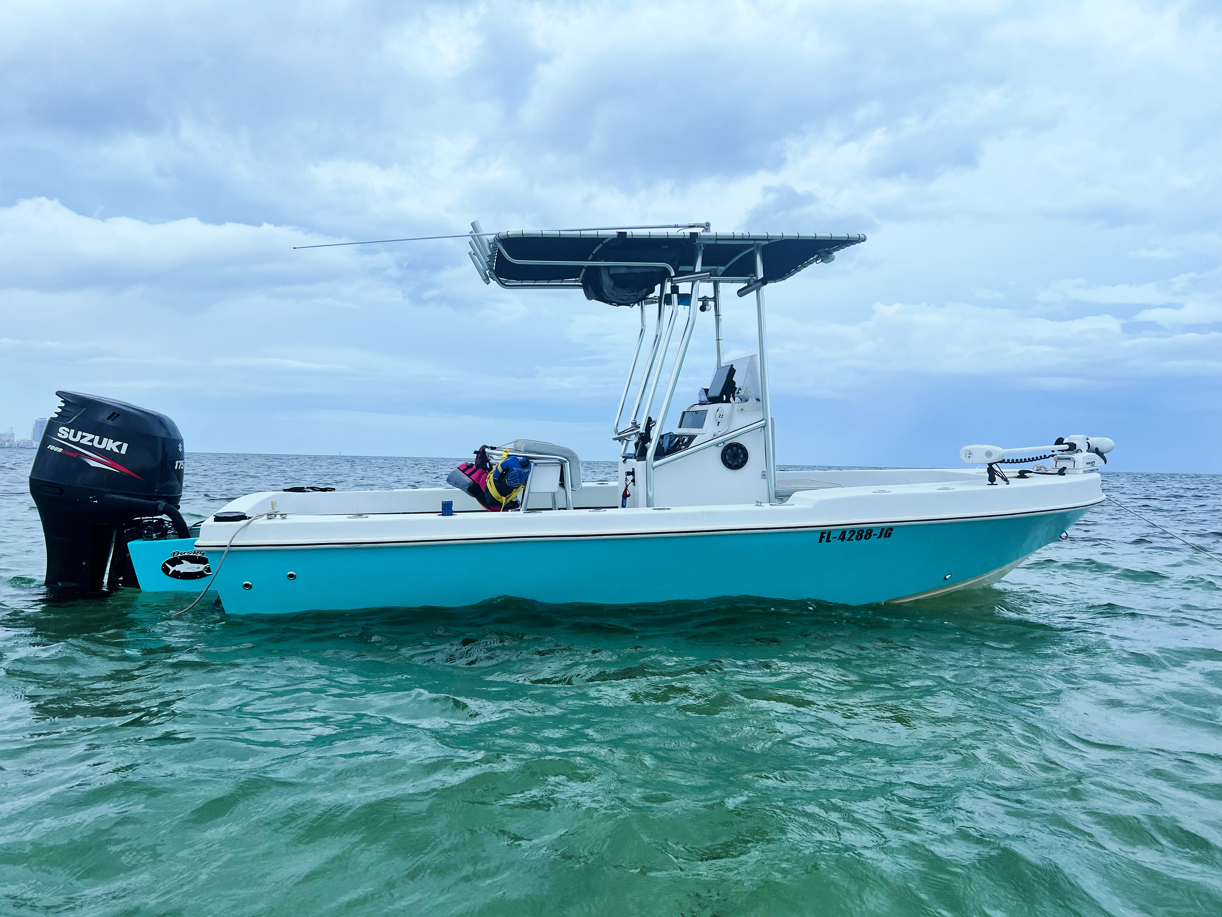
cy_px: 458
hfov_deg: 67.3
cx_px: 611
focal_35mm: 26
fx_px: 918
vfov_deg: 53.1
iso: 50
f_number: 1.5
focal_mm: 5.7
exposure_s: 1/2208
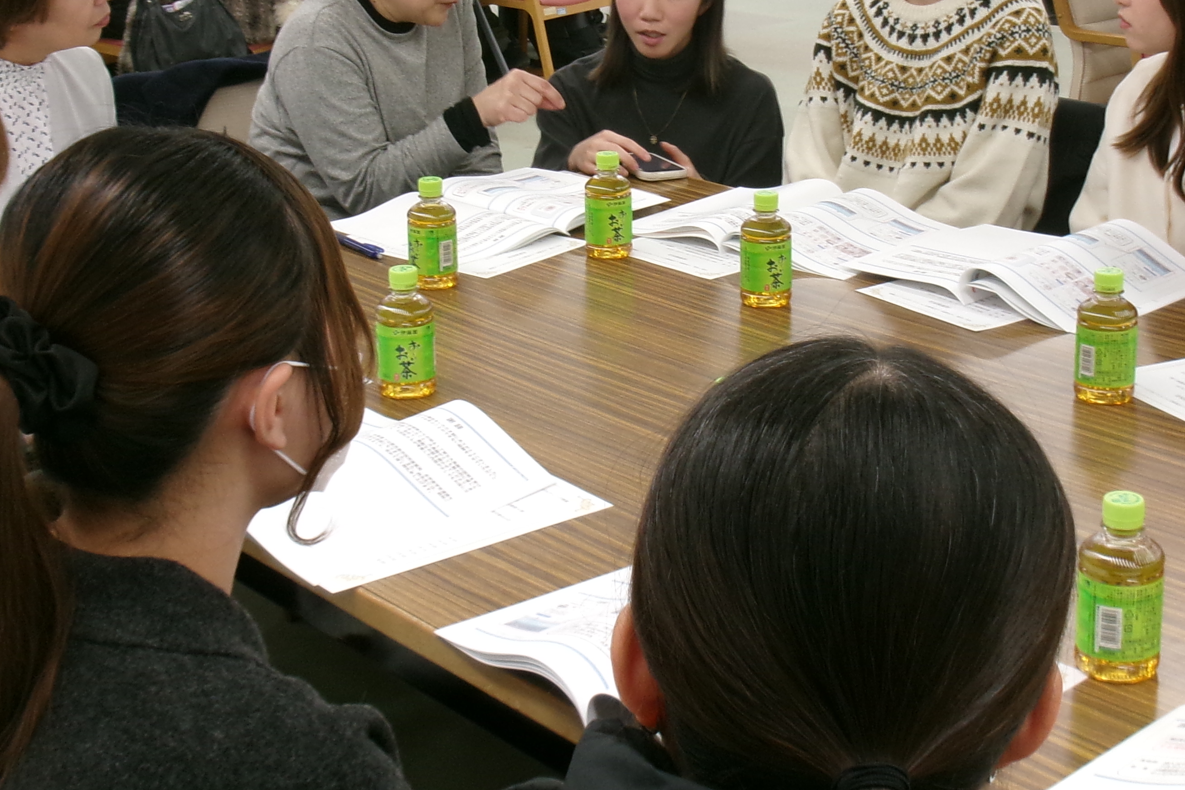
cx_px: 558
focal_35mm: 66
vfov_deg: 20.5
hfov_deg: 30.5
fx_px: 2172
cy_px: 234
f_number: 4.5
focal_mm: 6.4
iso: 150
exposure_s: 1/34
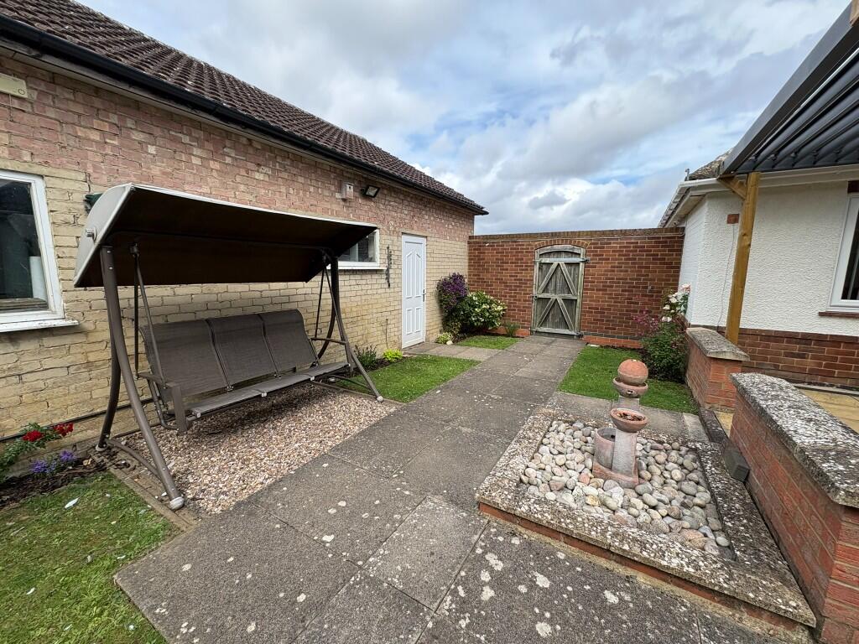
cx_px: 430
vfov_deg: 85.7
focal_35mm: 14
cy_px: 322
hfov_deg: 102.1
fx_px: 347
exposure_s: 1/1020
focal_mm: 2.22
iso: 64
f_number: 2.2
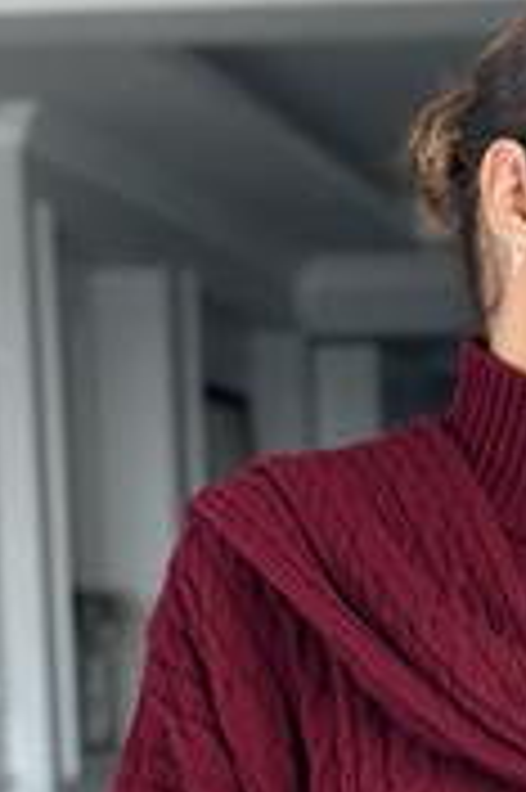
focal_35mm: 144
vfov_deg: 14.0
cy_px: 868
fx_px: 3162
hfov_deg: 9.4
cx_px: 616
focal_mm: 6.86
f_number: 1.78
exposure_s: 1/251
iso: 80
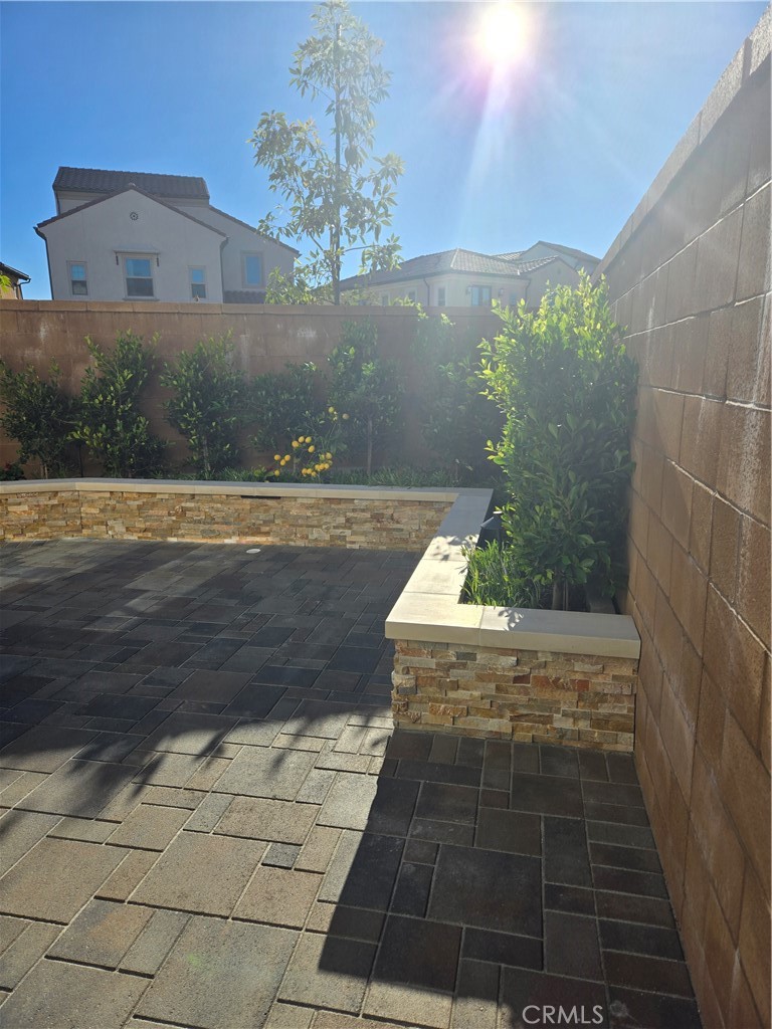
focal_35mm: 23
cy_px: 514
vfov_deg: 73.9
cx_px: 386
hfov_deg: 58.9
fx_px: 684
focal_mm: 5.4
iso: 25
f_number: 1.8
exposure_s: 1/4185
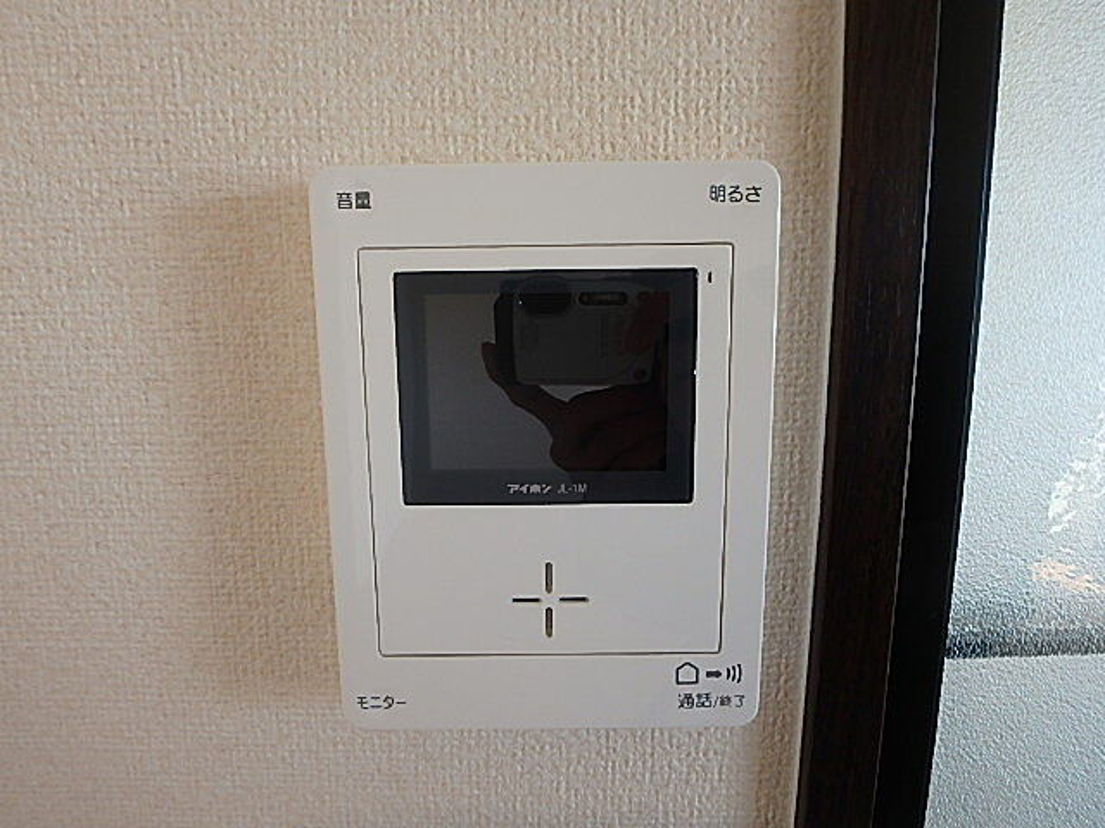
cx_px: 552
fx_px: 670
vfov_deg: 63.4
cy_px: 414
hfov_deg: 79.0
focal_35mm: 21
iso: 200
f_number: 3.5
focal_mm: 3.7
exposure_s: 1/40
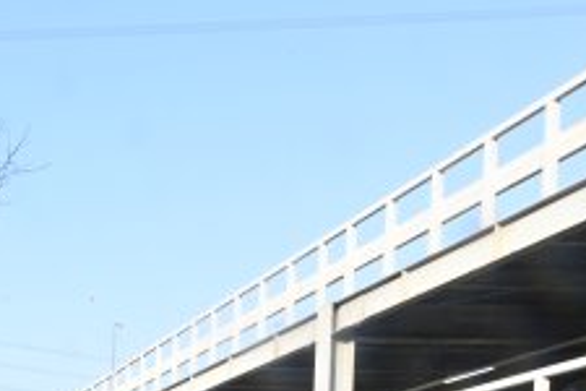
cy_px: 624
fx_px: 928
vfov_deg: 19.8
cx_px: -260
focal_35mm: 57
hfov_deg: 26.7
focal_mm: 16
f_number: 20
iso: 1250
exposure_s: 1/200
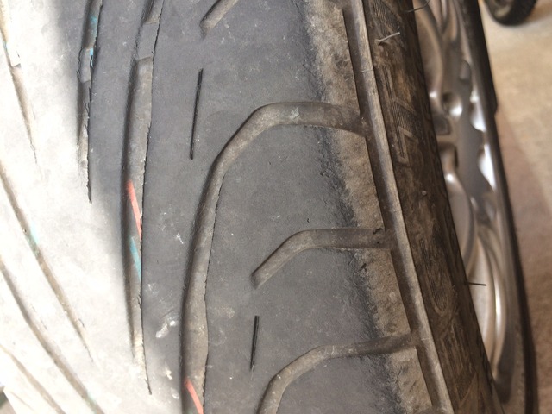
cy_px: 207
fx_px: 462
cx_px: 276
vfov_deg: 48.2
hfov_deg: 61.7
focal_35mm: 29
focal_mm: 4.15
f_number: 2.2
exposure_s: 1/100
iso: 50
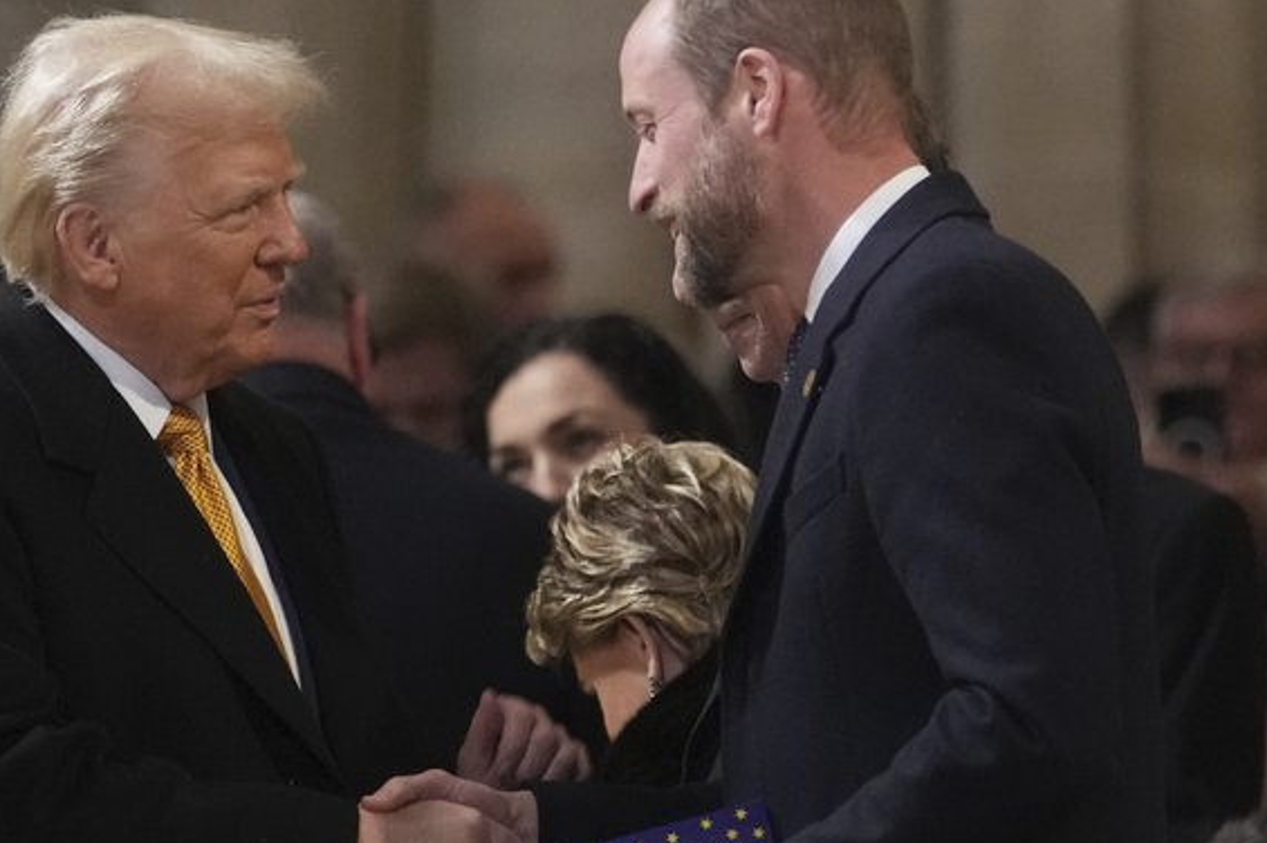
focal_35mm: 426
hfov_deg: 4.8
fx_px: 14984
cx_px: 547
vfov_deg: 3.2
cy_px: 511
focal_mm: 198
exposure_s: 1/250
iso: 5000
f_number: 2.8
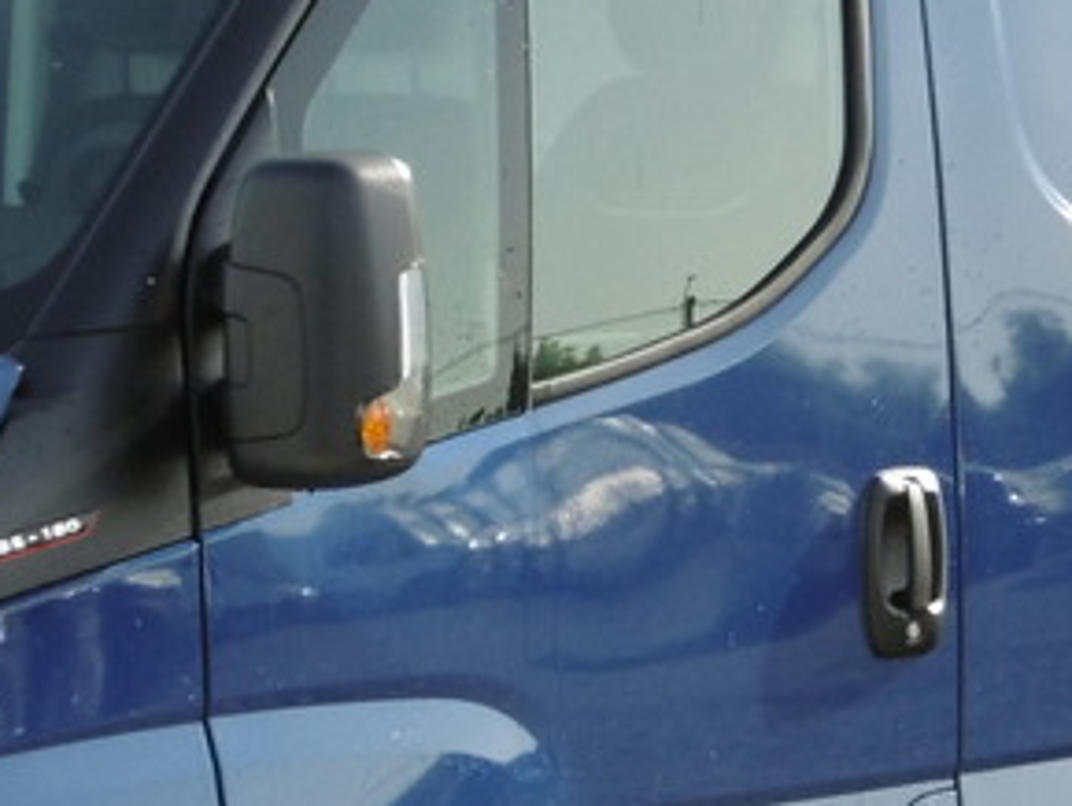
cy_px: 492
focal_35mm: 157
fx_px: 4866
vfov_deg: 9.5
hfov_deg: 12.6
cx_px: 691
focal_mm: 6.8
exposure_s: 1/250
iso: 100
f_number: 3.7
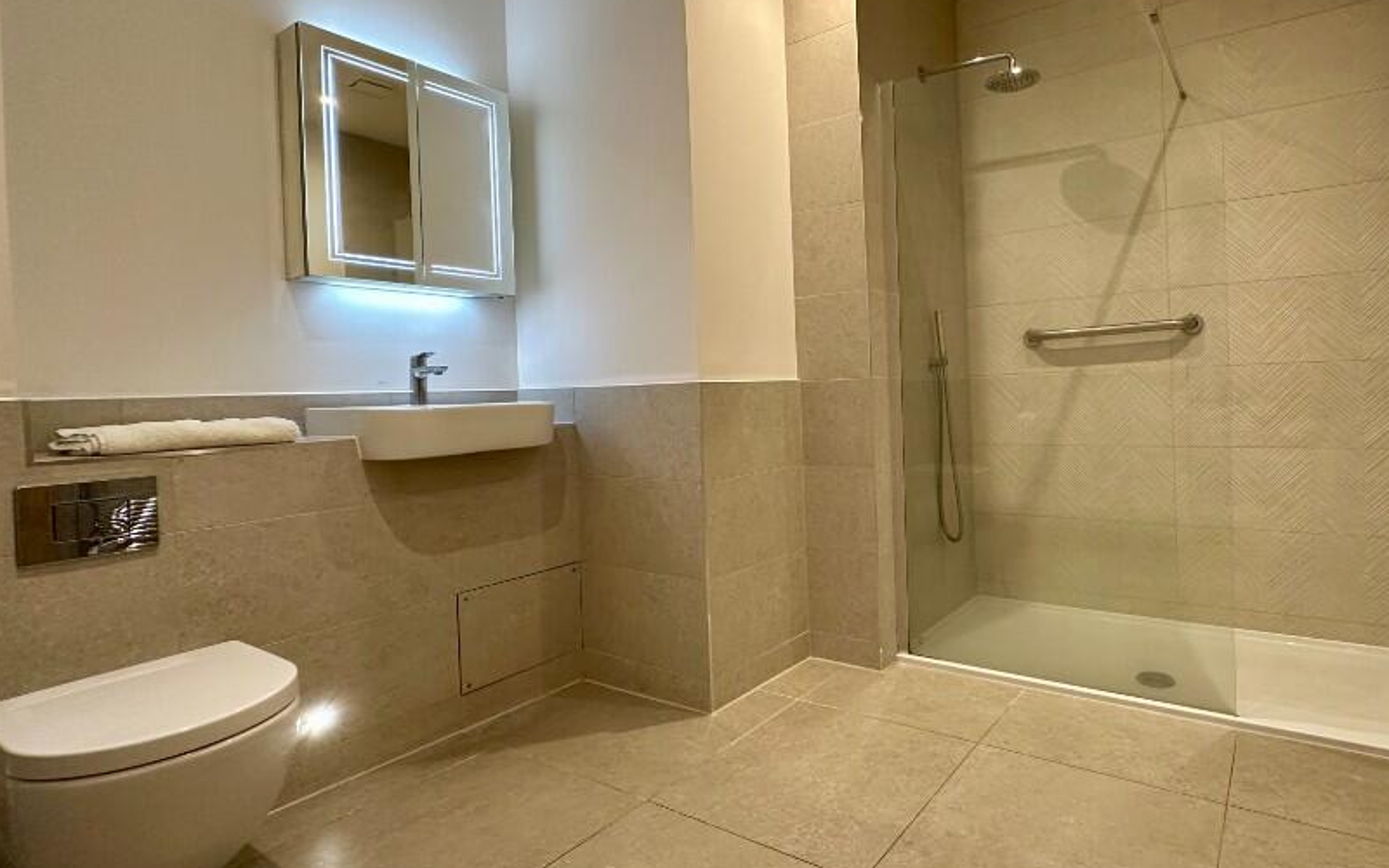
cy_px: 392
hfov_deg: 86.1
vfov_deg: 62.1
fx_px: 719
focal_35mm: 19
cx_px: 879
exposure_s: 1/50
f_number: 2.2
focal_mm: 2.22
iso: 250
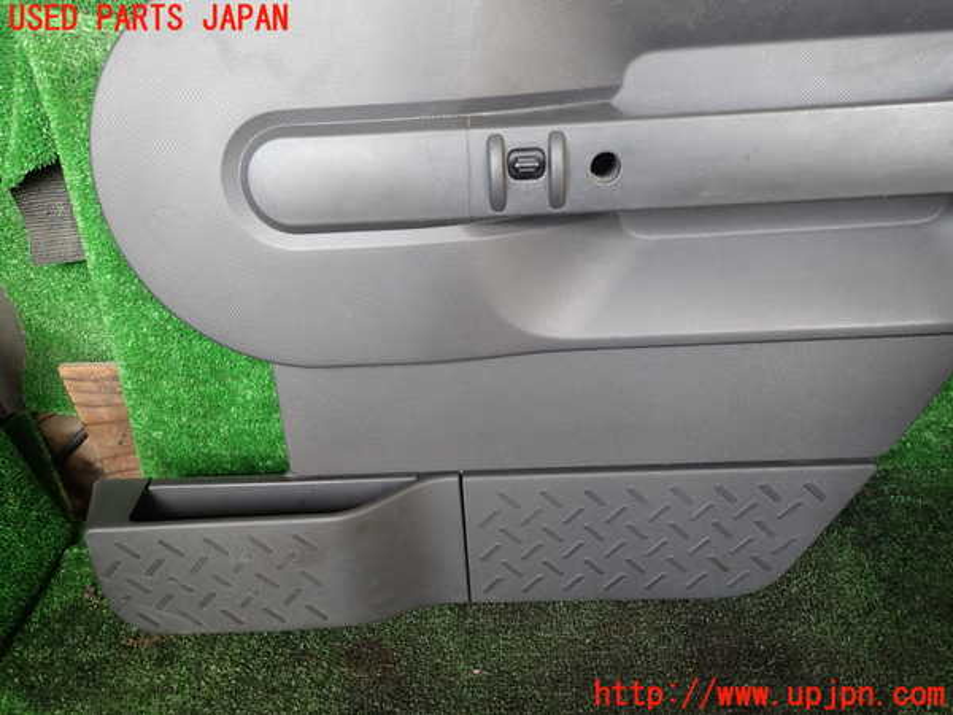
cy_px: 358
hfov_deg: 69.4
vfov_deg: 54.9
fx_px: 688
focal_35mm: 25
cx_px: 476
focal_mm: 4.5
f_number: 2
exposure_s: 1/60
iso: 200
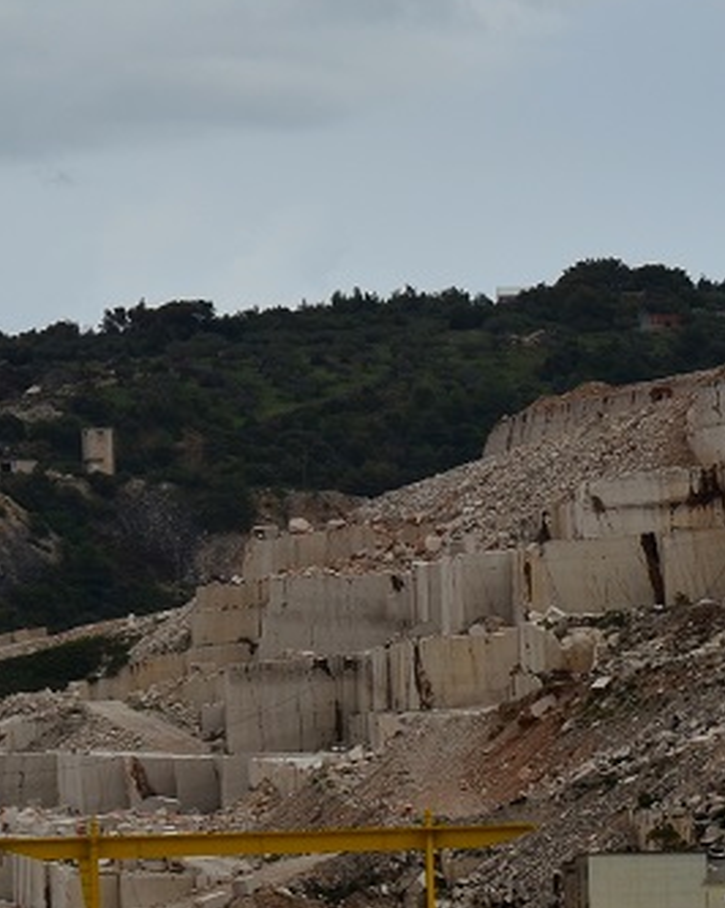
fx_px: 7920
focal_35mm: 295
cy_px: 691
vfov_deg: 6.6
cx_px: 811
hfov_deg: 5.2
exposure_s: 1/320
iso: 140
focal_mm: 70
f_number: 4.5
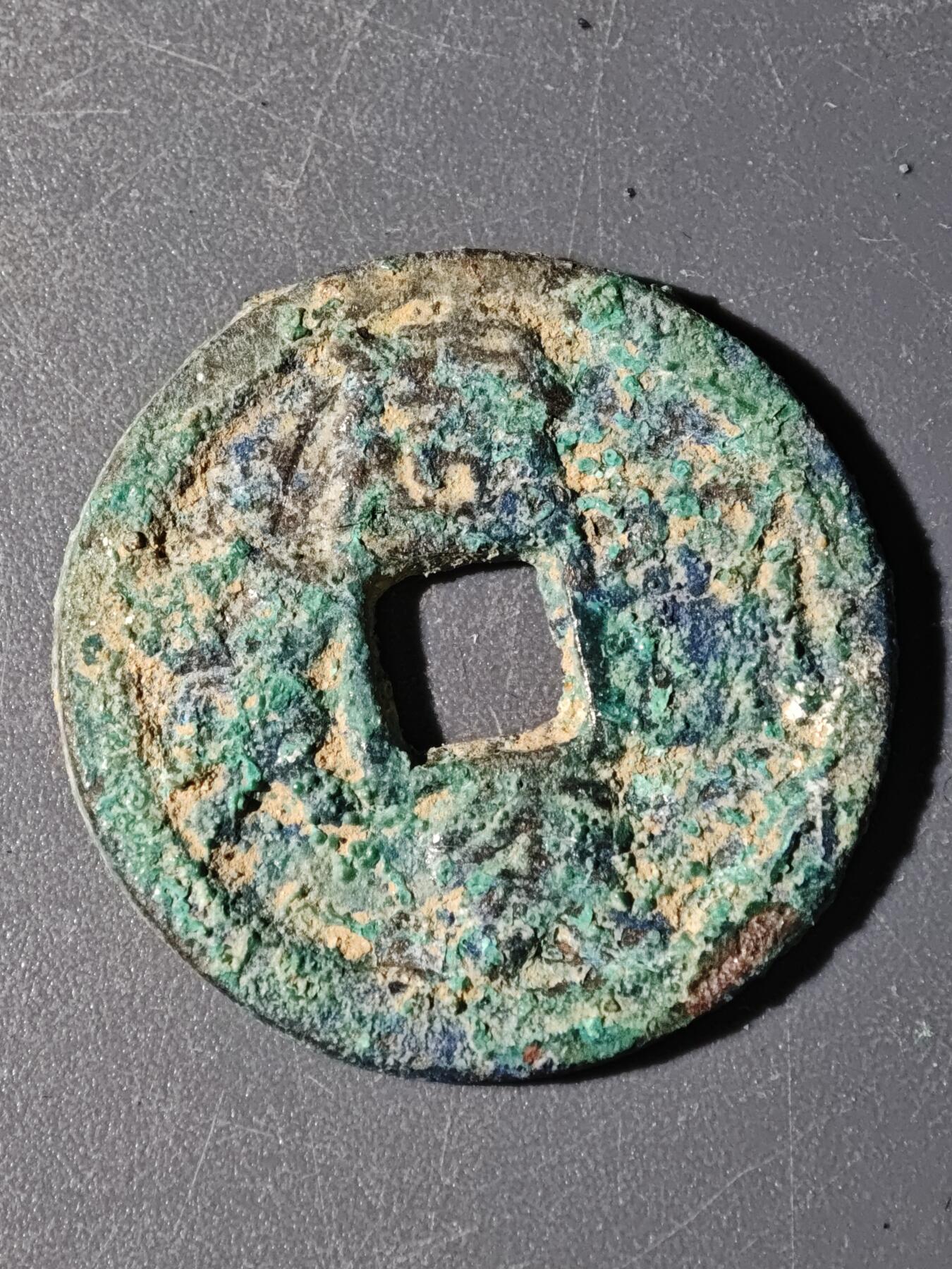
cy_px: 634
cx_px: 476
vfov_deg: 20.7
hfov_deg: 15.6
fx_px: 3484
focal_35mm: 95
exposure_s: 1/100
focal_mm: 9
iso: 320
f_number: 2
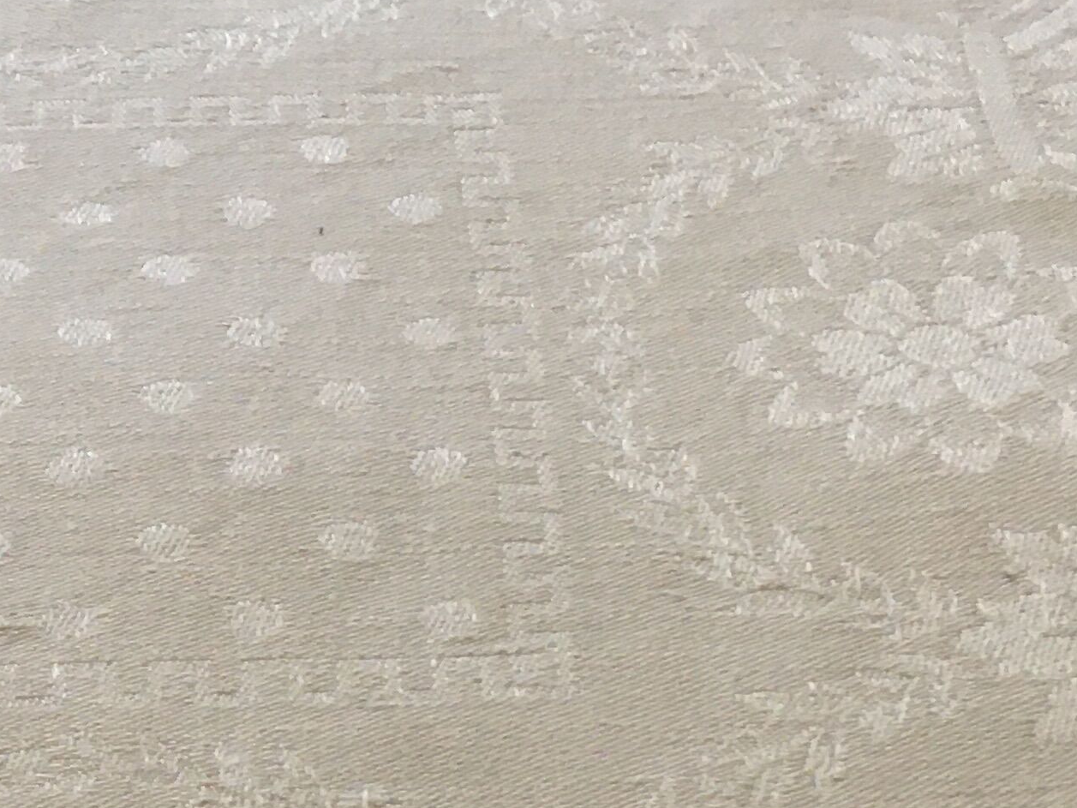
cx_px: -32
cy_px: 728
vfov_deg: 15.7
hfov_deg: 20.3
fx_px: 2894
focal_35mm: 93
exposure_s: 1/33
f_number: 2.2
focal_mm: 4.15
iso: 80
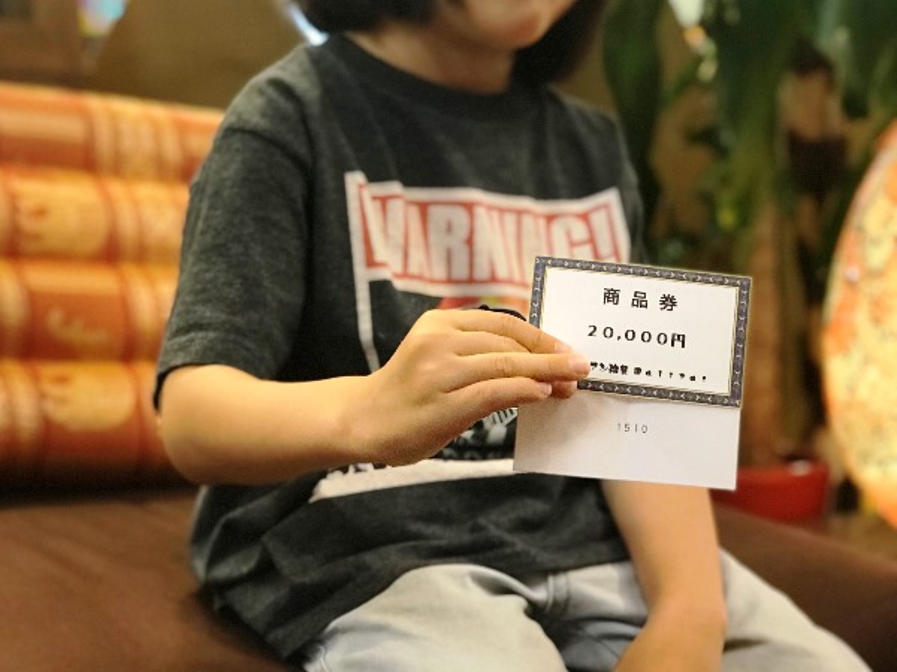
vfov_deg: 25.7
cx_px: 448
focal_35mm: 57
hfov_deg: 33.8
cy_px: 336
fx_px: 1477
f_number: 2.8
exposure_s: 1/60
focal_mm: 6.6
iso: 320
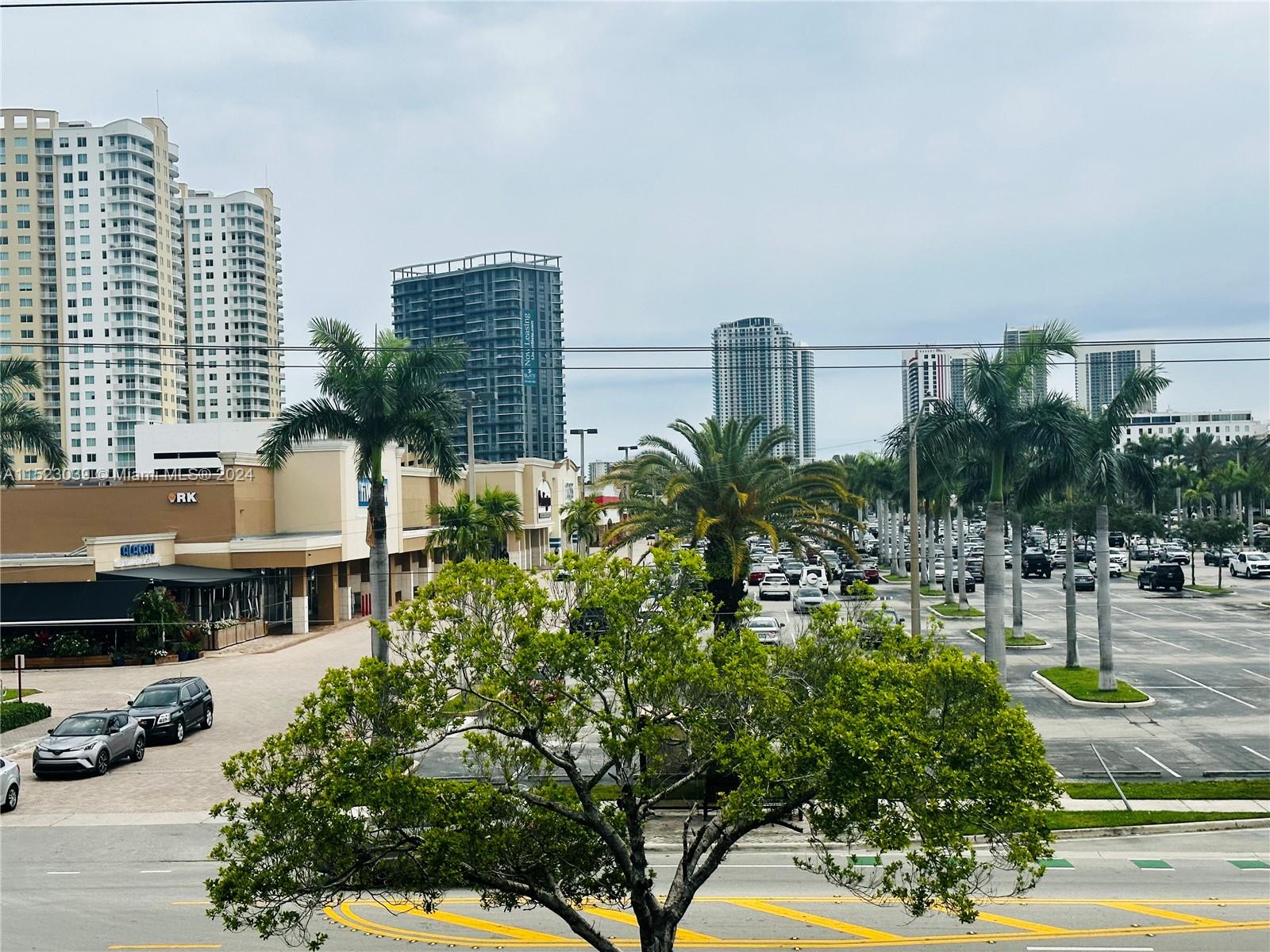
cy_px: 476
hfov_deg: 39.7
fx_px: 1761
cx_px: 635
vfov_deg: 30.3
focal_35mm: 48
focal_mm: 6.86
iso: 64
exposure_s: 1/5882
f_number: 1.78
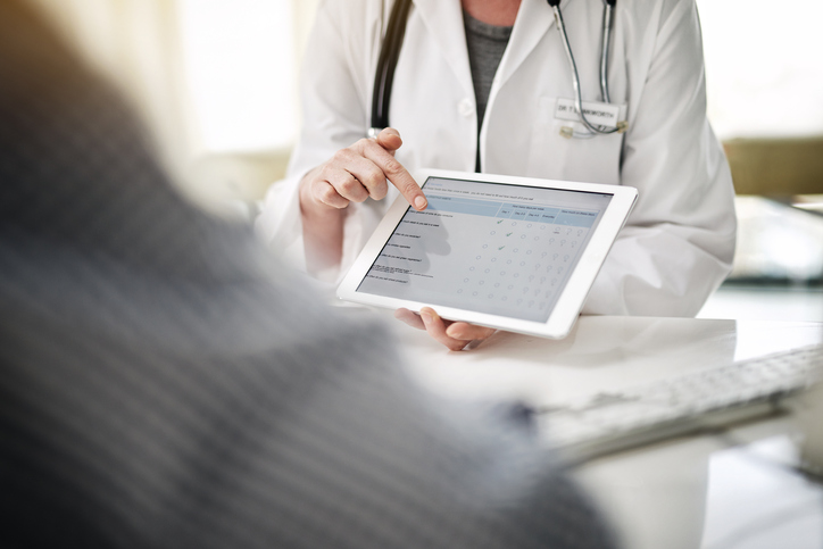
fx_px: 1143
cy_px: 274
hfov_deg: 39.6
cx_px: 412
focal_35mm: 50
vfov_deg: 27.0
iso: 320
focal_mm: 50
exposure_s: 1/500
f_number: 1.6
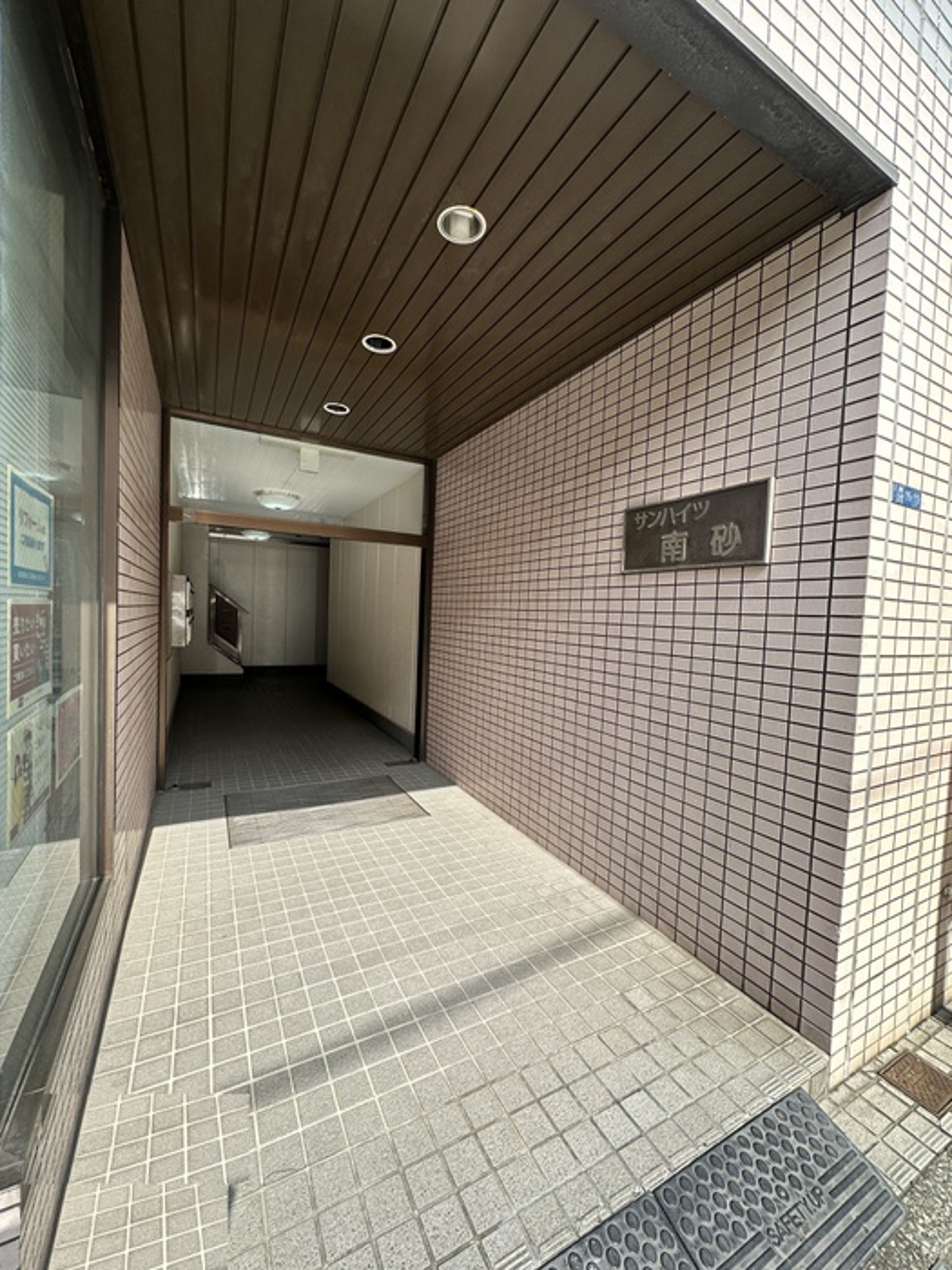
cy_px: 635
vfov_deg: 102.1
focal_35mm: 14
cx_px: 476
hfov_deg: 85.7
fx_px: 513
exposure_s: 1/513
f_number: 2.2
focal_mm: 2.22
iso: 40
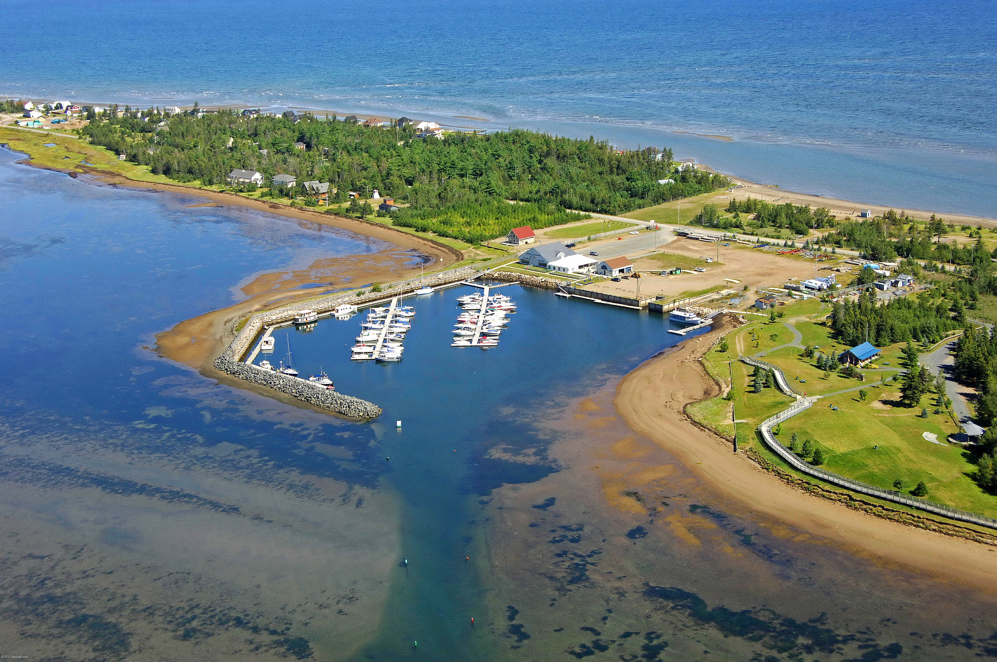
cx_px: 498
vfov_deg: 25.7
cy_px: 331
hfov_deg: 37.9
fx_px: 1452
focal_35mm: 52
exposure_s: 1/1000
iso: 400
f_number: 6
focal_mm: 35
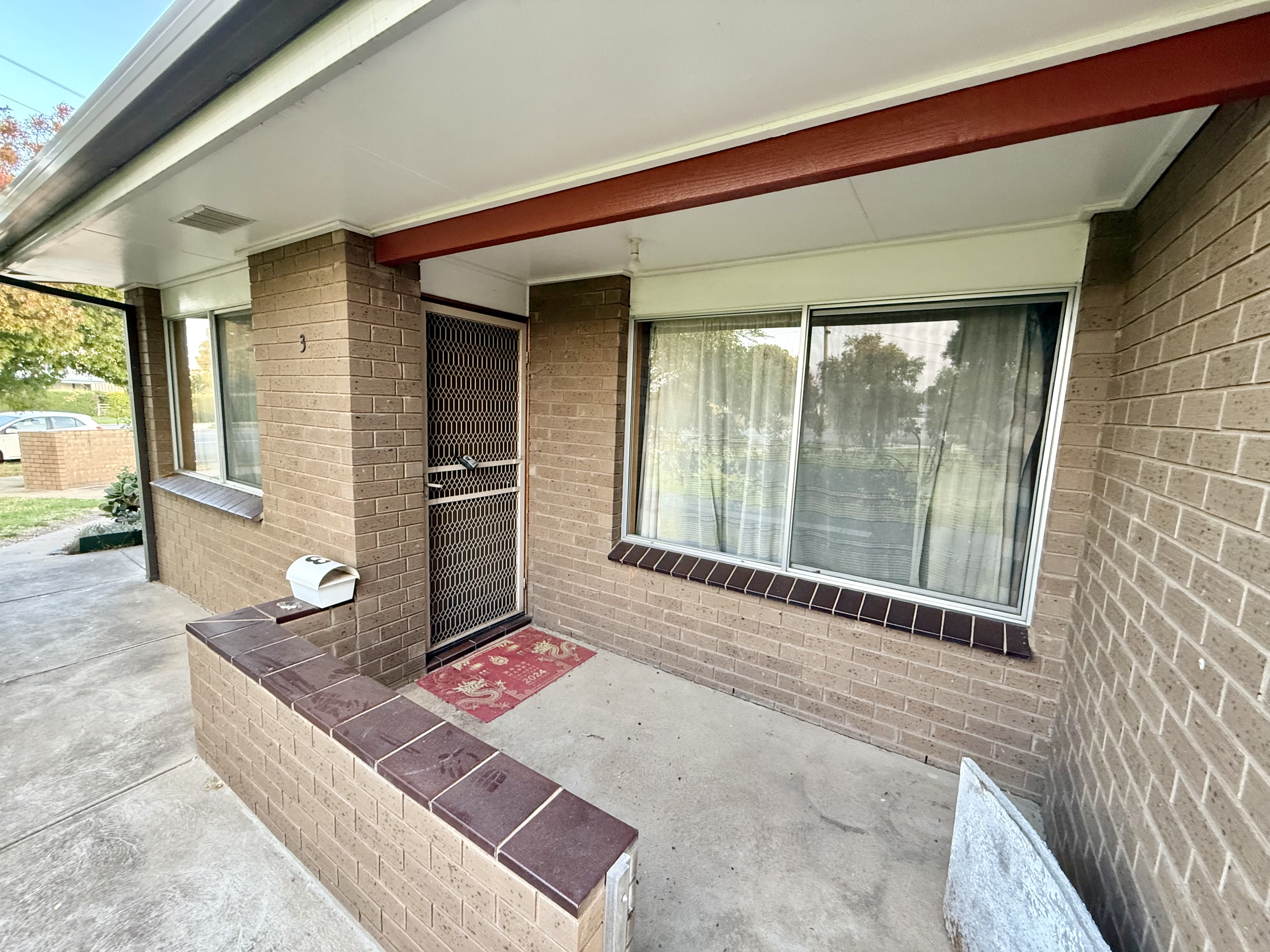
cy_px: 476
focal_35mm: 14
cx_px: 635
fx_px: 514
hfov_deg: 102.1
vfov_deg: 85.7
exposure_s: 1/83
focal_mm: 2.22
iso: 320
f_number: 2.2
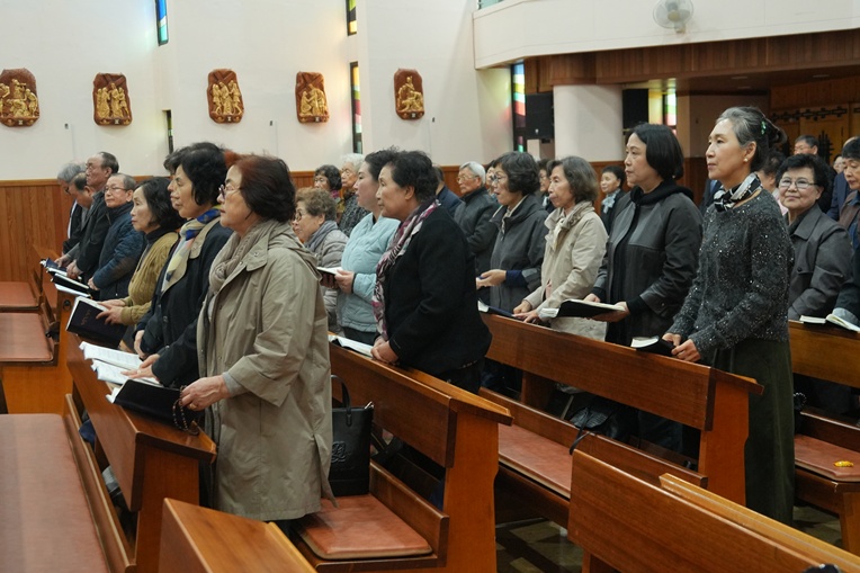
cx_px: 430
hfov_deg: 42.3
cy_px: 286
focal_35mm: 46
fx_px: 1111
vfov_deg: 28.9
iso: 2500
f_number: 5
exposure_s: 1/100
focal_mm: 31
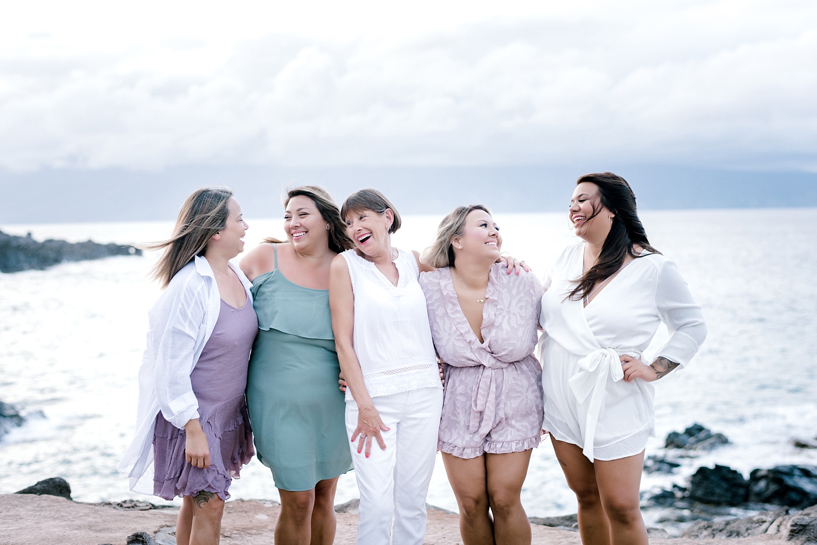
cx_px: 408
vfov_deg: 23.4
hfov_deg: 34.5
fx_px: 1317
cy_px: 272
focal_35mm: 58
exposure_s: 1/400
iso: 320
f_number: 2.8
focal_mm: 58
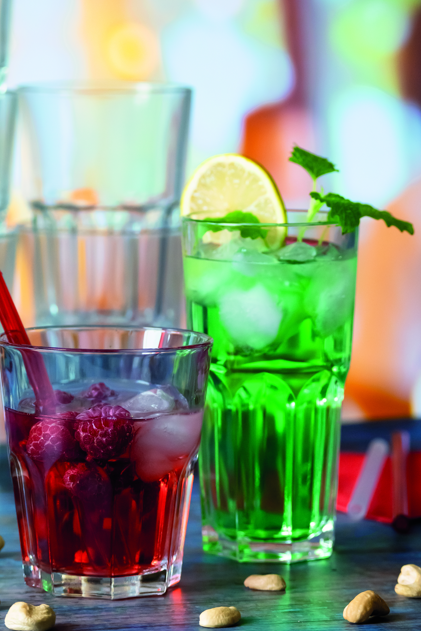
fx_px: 2748
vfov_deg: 13.1
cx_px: 170
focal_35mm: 157
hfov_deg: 8.8
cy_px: 263
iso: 1250
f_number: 5
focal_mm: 81
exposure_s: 1/125
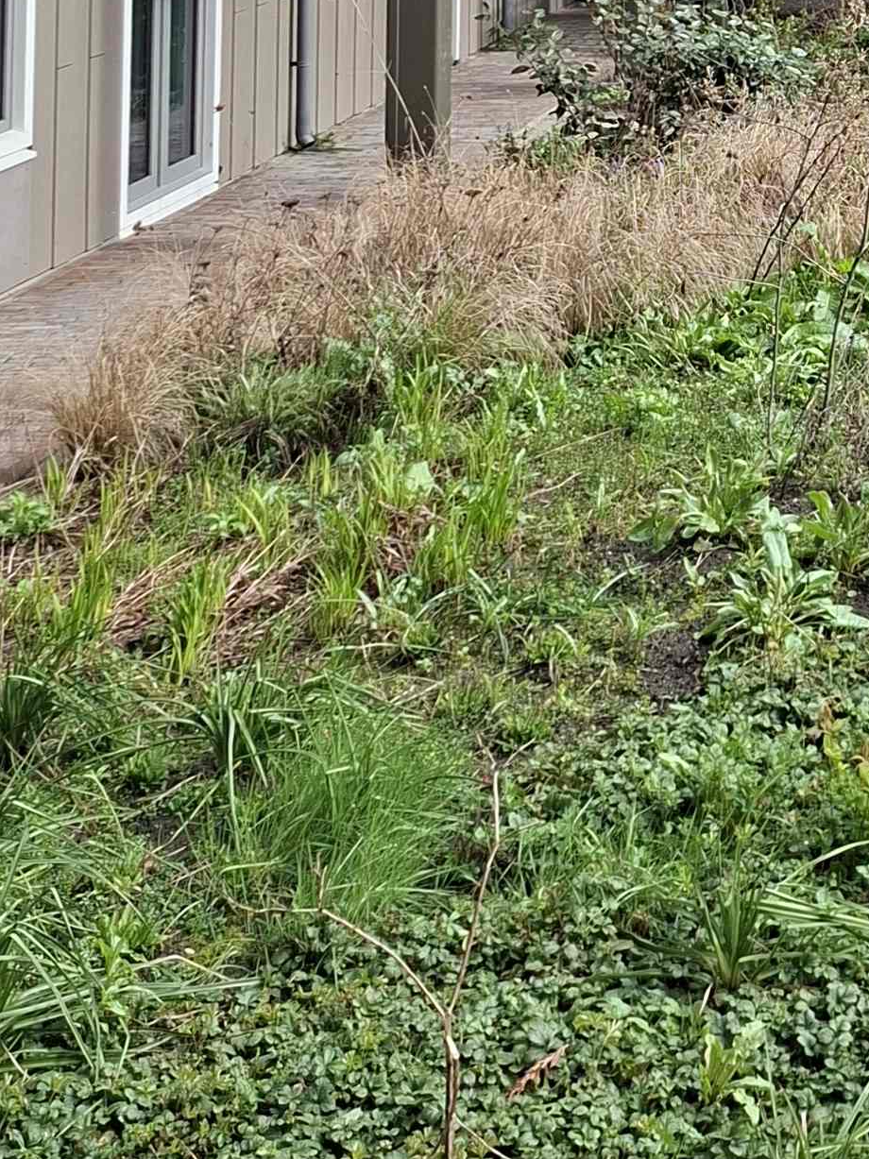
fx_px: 2511
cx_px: 1189
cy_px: -388
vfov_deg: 22.9
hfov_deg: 18.1
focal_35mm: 75
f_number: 1.8
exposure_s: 1/525
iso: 50
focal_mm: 5.54
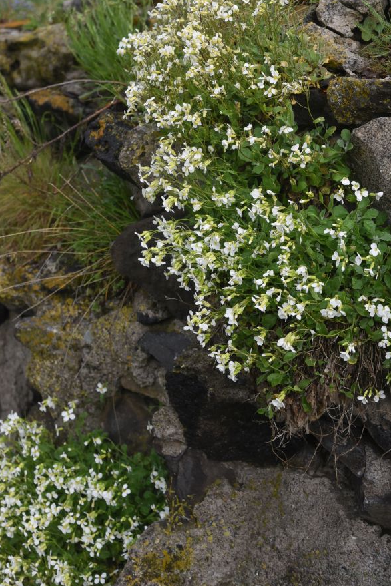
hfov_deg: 18.4
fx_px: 1205
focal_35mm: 74
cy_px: 202
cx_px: 267
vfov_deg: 27.2
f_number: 6.3
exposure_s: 1/500
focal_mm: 50
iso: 800
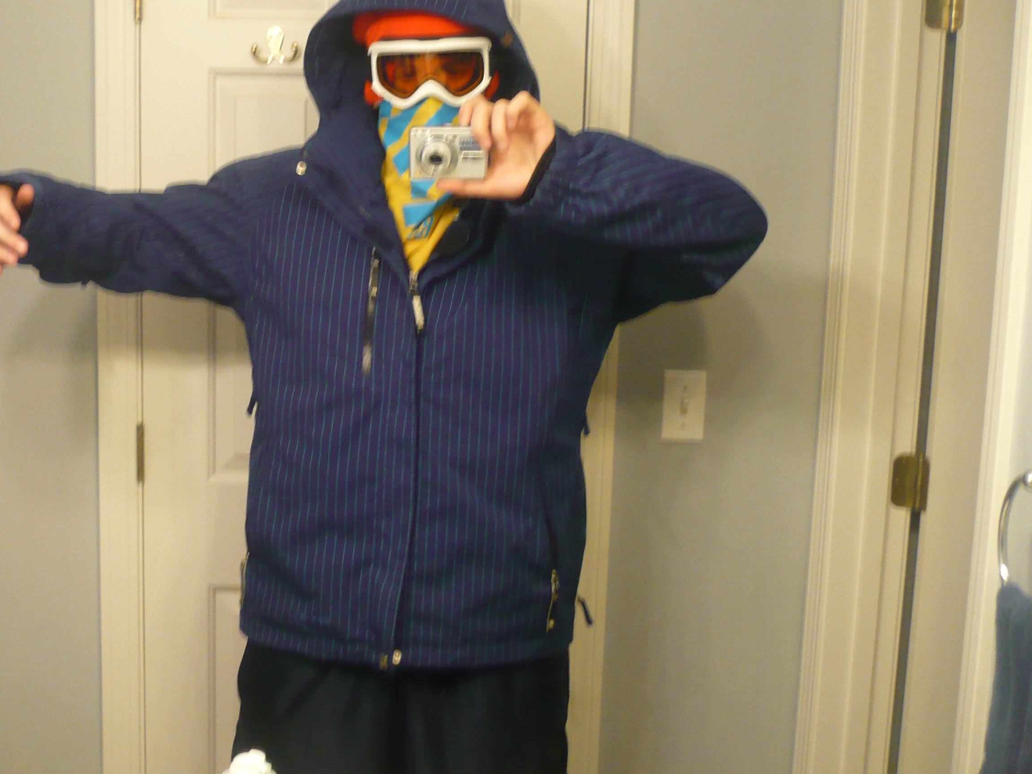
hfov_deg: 40.1
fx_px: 1401
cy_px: 366
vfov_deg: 30.9
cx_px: 366
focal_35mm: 47
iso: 200
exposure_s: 1/20
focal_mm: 5.8
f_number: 2.8
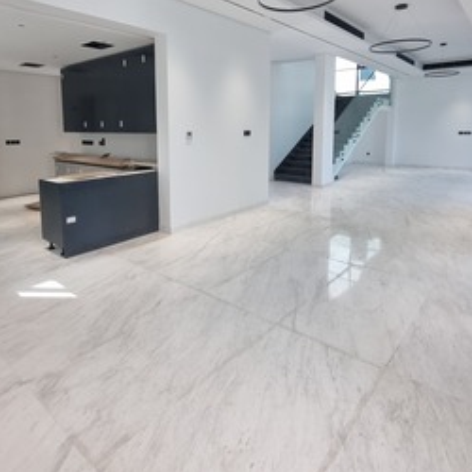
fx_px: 324
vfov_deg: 70.1
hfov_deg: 72.0
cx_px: 214
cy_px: 158
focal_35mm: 21
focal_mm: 2.2
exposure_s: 1/120
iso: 64
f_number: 2.2
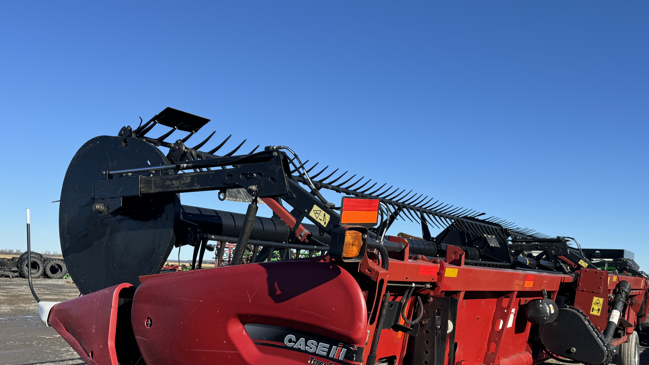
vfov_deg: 34.0
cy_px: 271
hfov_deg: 57.8
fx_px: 585
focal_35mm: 34
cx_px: 367
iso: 80
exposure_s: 1/3802
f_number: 1.78
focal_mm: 6.76
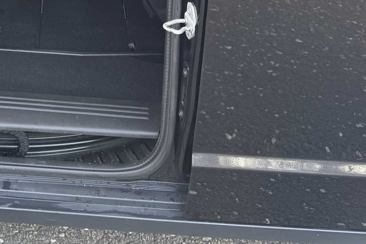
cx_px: 5
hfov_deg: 25.4
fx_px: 773
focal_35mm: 76
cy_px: -151
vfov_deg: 16.0
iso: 80
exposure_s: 1/121
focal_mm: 6.76
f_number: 1.78
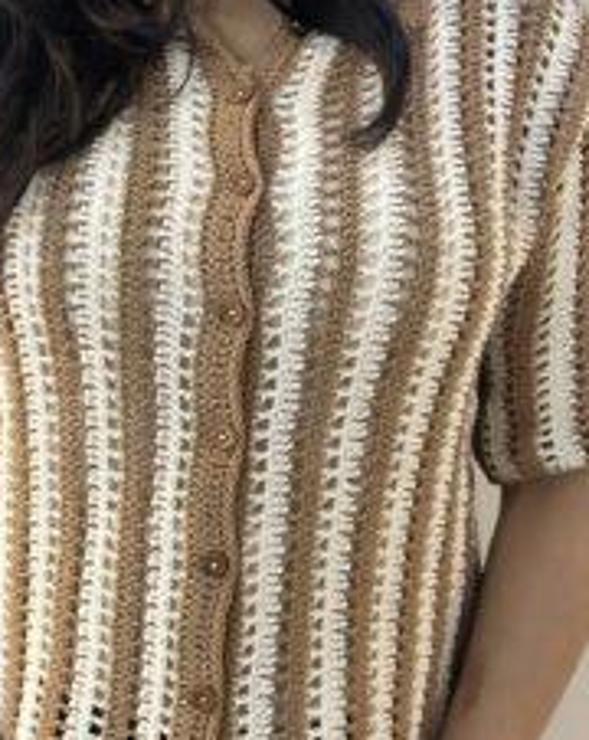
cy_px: 327
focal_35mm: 45
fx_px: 983
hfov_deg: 33.0
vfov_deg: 41.2
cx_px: 190
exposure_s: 1/50
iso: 250
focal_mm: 5.7
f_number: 1.5
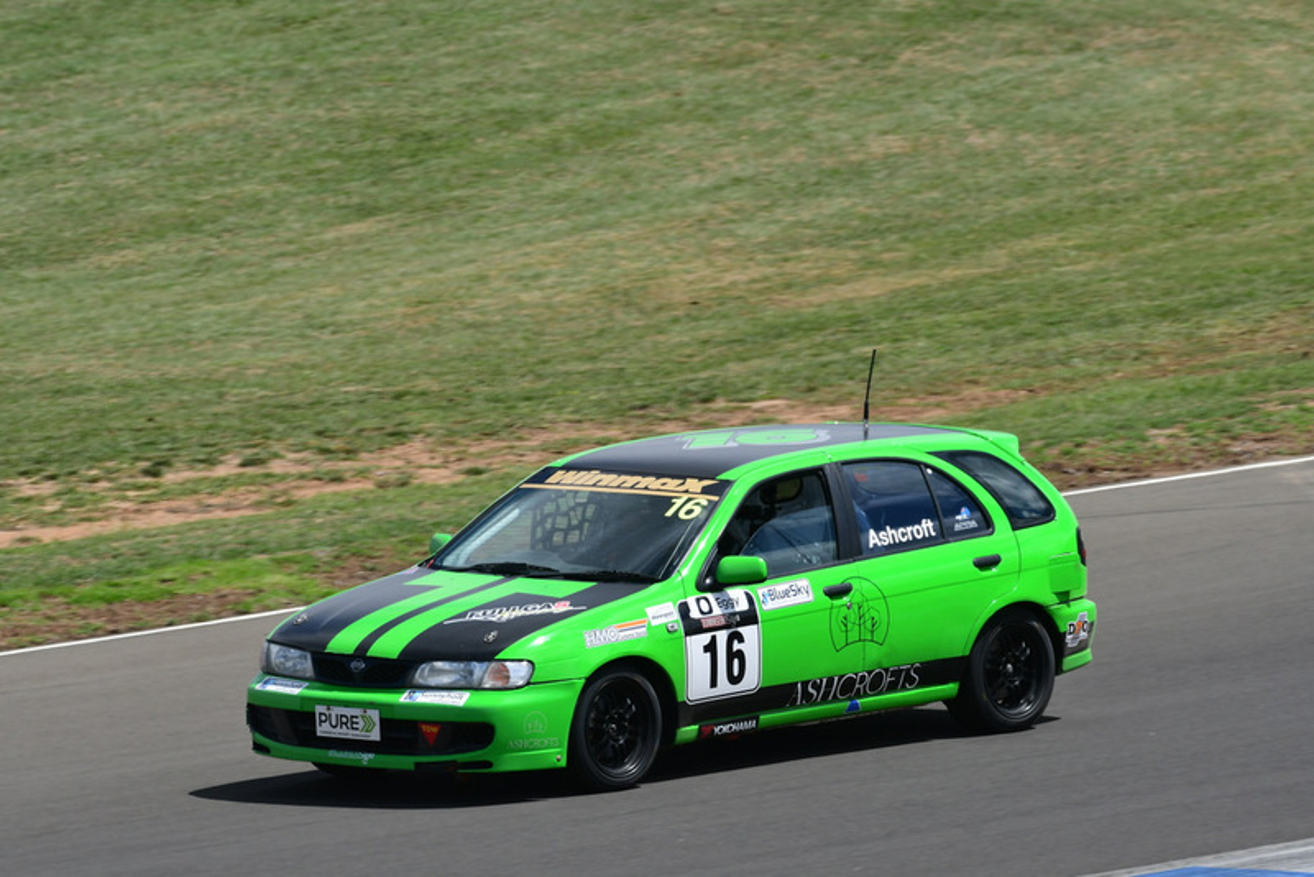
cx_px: 657
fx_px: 16978
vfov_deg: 3.0
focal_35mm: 465
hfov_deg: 4.4
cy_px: 438
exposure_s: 1/640
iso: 250
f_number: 10
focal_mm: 310
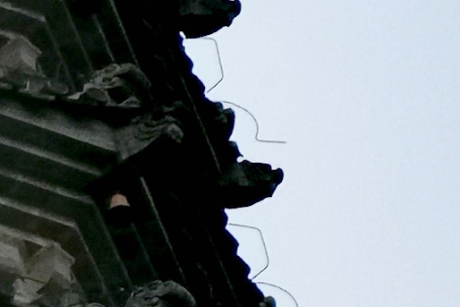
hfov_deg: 6.2
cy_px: 203
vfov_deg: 4.3
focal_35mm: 323
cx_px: -499
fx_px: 4128
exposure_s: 1/8772
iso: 200
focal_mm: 6.67
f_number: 1.9
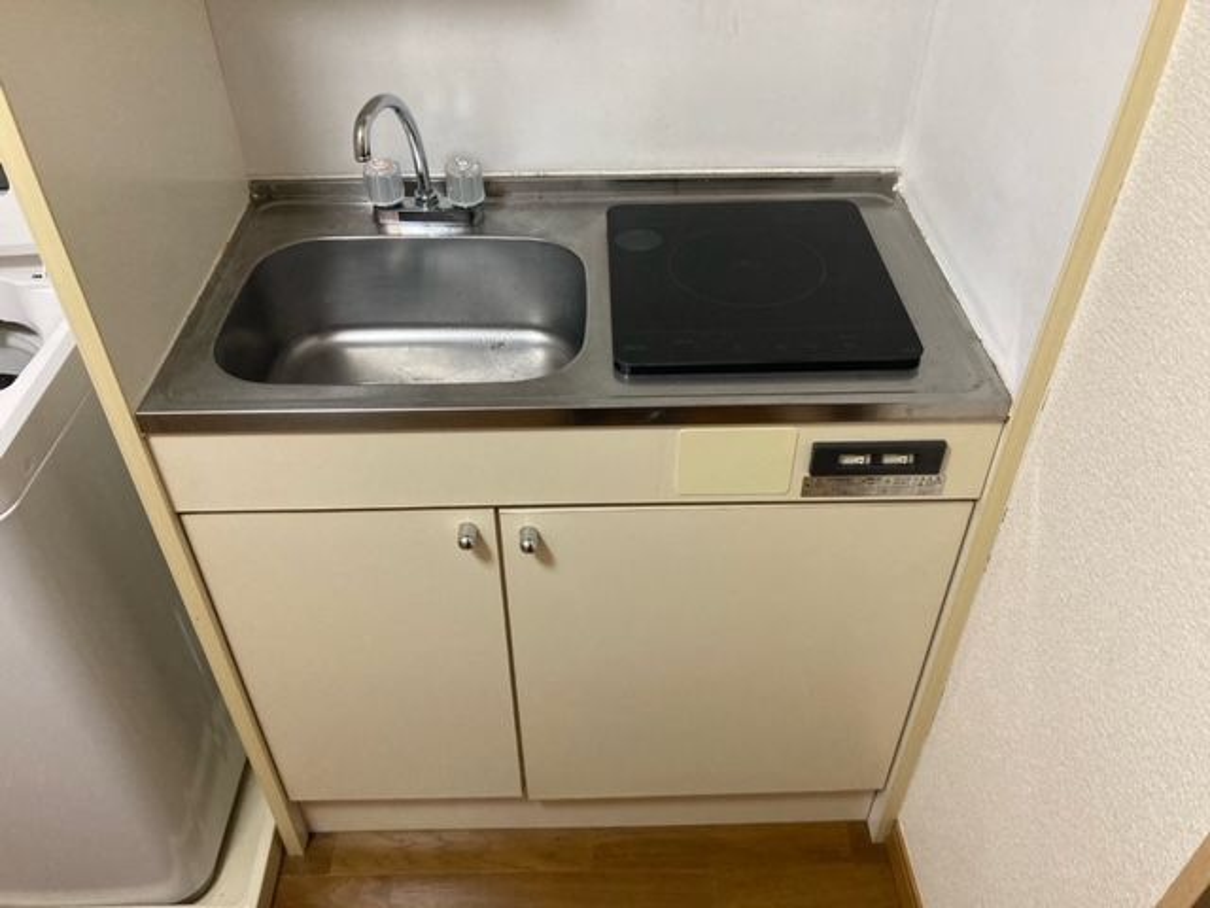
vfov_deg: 49.7
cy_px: 454
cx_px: 605
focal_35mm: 28
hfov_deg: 63.4
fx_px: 979
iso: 250
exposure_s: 1/50
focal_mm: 3.99
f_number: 1.8
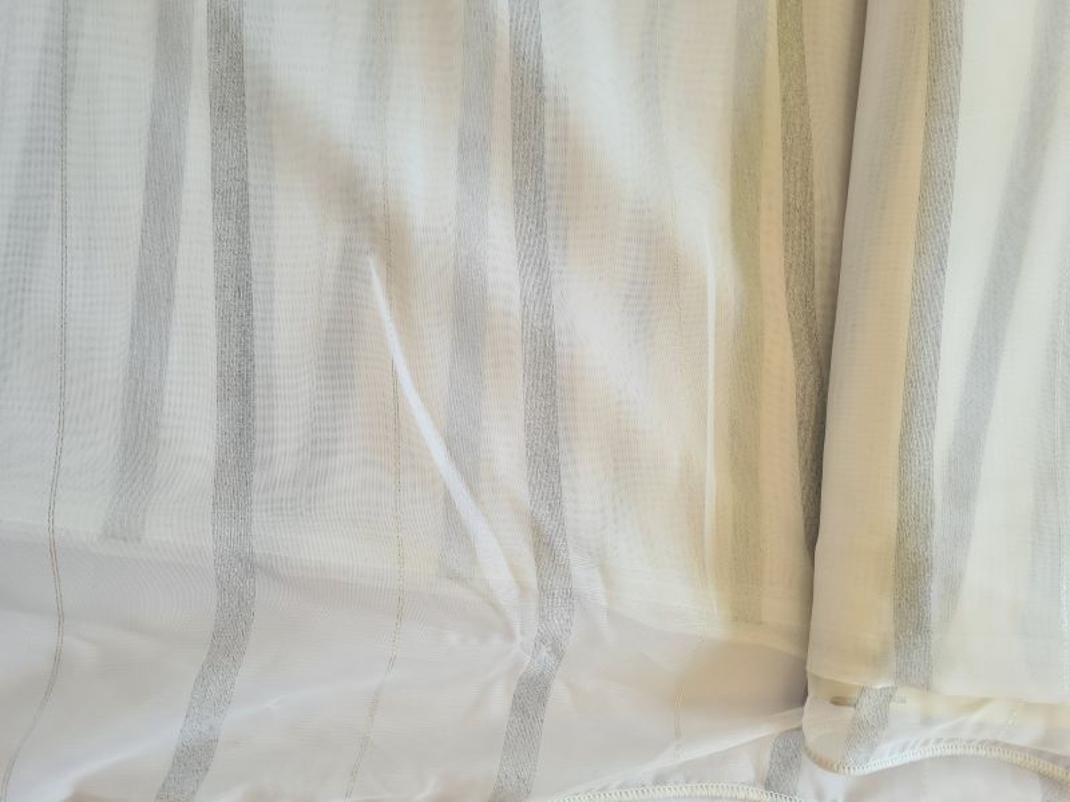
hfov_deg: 67.3
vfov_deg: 53.1
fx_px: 804
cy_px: 401
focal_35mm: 26
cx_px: 535
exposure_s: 1/320
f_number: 1.8
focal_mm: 5.4
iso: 50
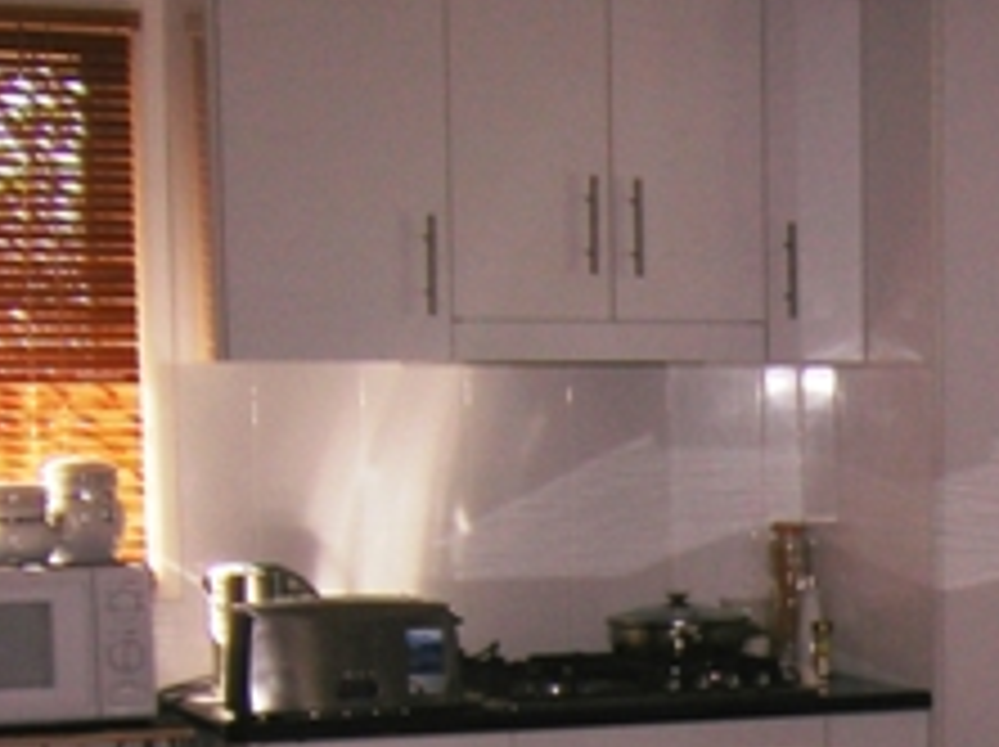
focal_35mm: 104
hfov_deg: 17.7
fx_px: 2998
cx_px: 1287
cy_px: 796
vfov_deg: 13.9
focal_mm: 60
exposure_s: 1/60
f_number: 2.8
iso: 64
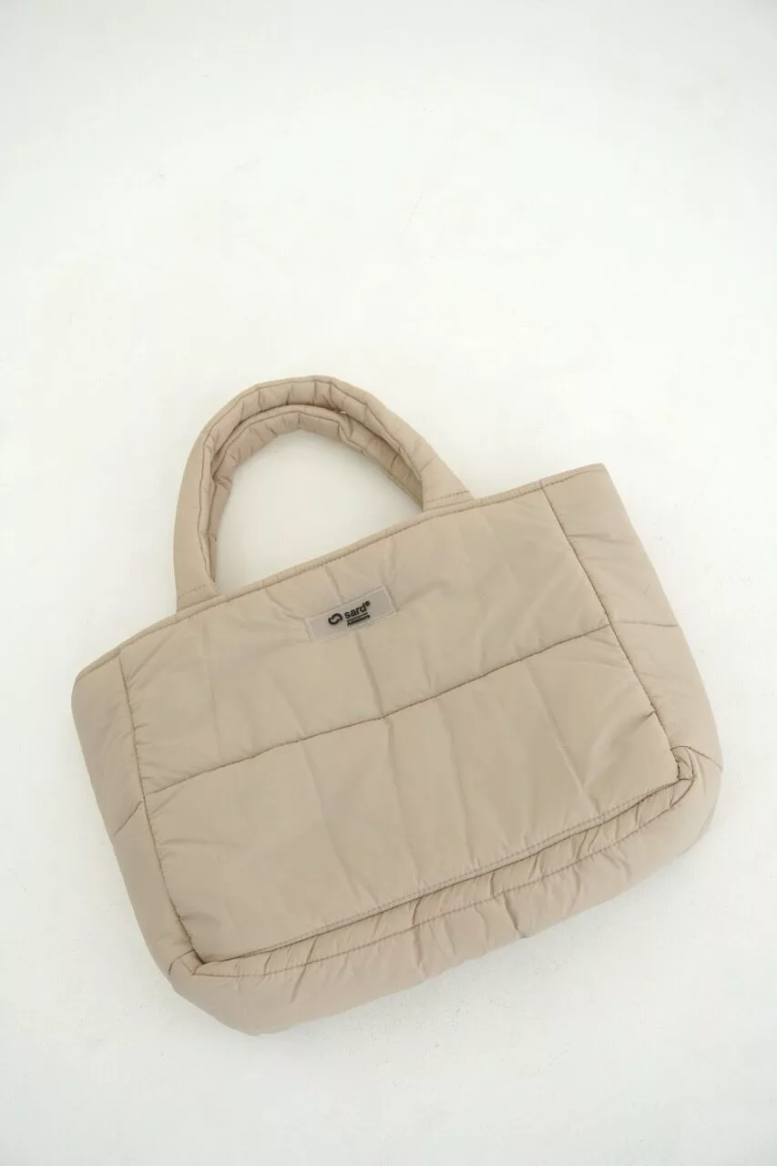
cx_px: 388
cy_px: 583
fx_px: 1554
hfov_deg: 28.1
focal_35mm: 48
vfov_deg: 41.1
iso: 320
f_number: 5.6
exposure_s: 1/125
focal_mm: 32
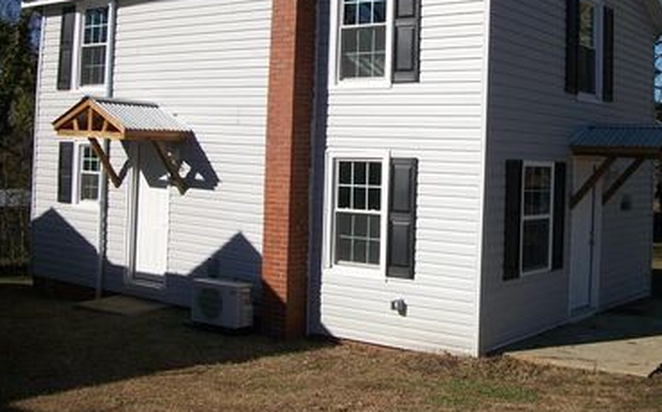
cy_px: 137
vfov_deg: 27.8
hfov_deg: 43.4
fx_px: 829
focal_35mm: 46
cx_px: 384
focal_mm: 5.7
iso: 80
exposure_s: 1/320
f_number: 8.8
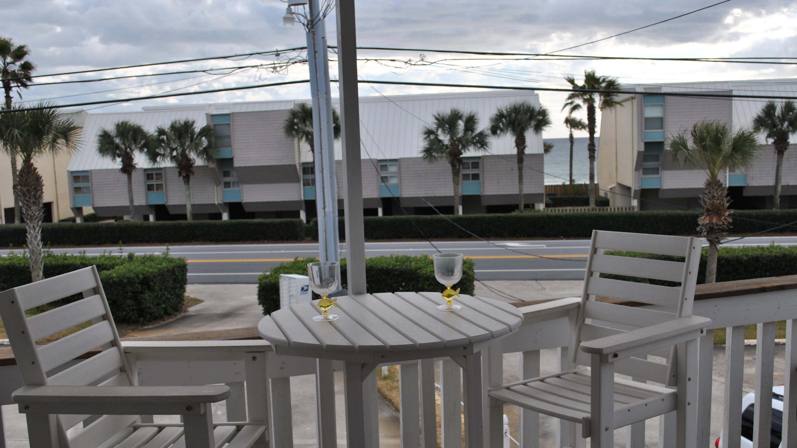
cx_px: 399
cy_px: 255
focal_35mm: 41
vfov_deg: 29.0
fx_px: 867
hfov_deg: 49.4
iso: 100
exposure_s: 1/200
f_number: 7.1
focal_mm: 26
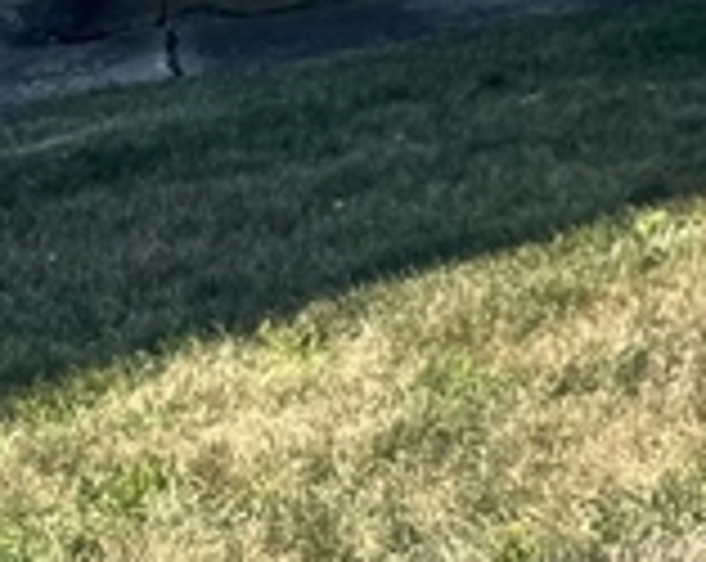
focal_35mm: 153
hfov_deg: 10.7
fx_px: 3191
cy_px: -949
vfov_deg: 8.8
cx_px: 1713
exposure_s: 1/2331
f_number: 1.78
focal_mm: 6.76
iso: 80
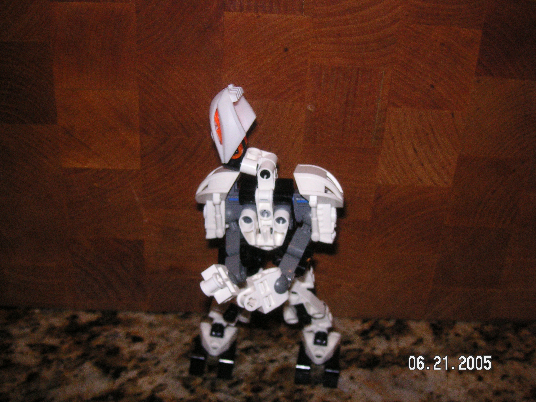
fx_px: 573
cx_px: 268
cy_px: 201
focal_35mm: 37
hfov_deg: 50.1
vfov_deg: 38.7
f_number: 6.7
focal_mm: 6.1
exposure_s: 1/45
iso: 160
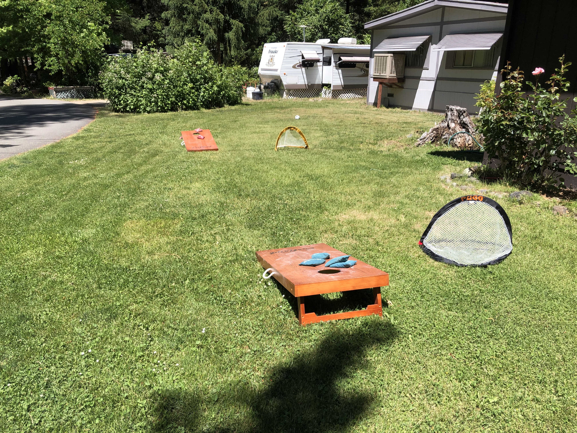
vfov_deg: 49.7
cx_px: 288
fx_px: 467
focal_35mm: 28
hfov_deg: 63.4
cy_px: 216
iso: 20
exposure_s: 1/1279
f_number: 1.8
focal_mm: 3.99
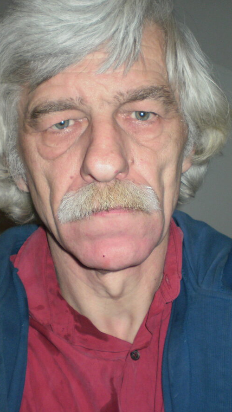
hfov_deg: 22.6
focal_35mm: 53
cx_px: 138
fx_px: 579
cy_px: 205
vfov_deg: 39.2
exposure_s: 1/30
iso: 125
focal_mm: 6.3
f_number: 3.1
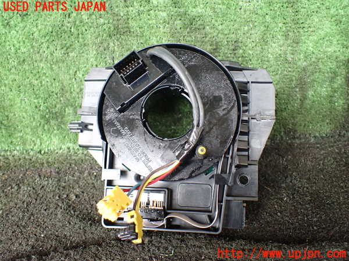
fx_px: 302
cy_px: 130
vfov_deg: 46.8
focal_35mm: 30
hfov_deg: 60.0
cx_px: 174
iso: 800
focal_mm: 5.4
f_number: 2.3
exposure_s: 1/125
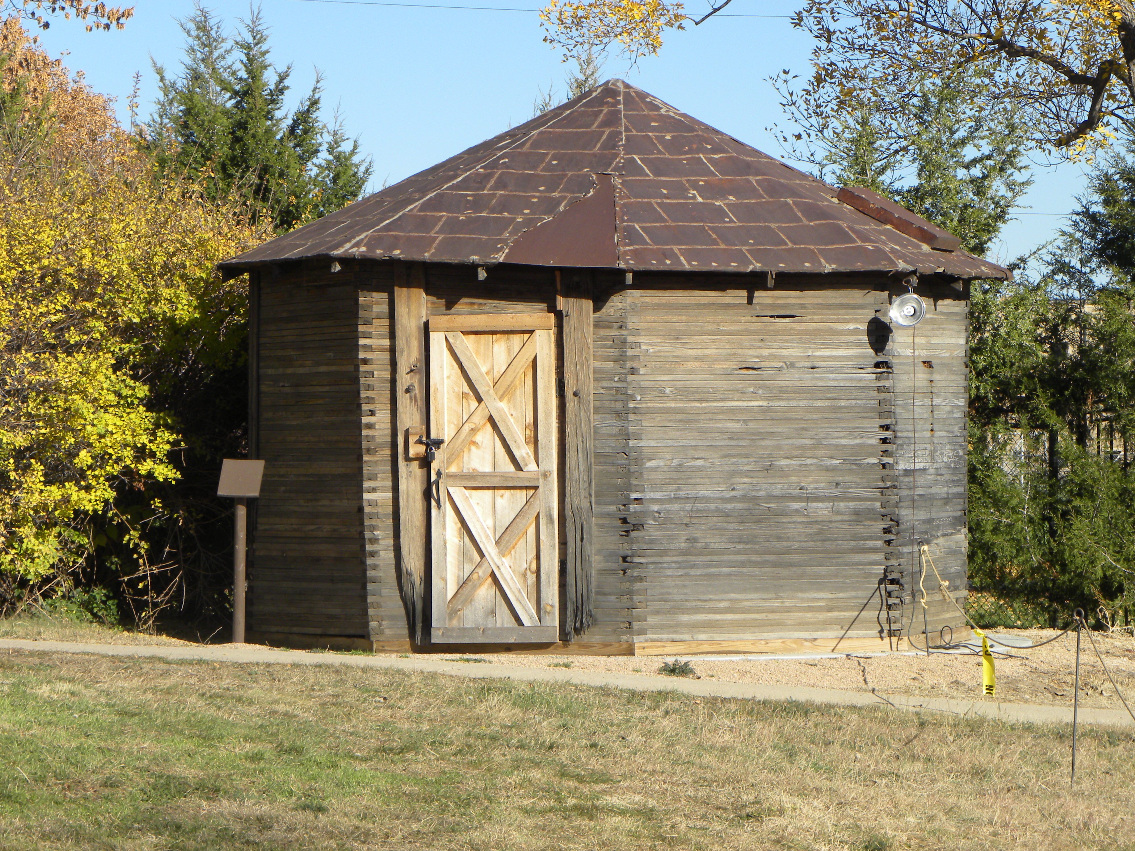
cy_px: 426
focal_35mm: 162
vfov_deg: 9.2
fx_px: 5312
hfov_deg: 12.2
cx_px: 568
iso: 64
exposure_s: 1/291
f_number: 5.6
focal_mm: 28.8
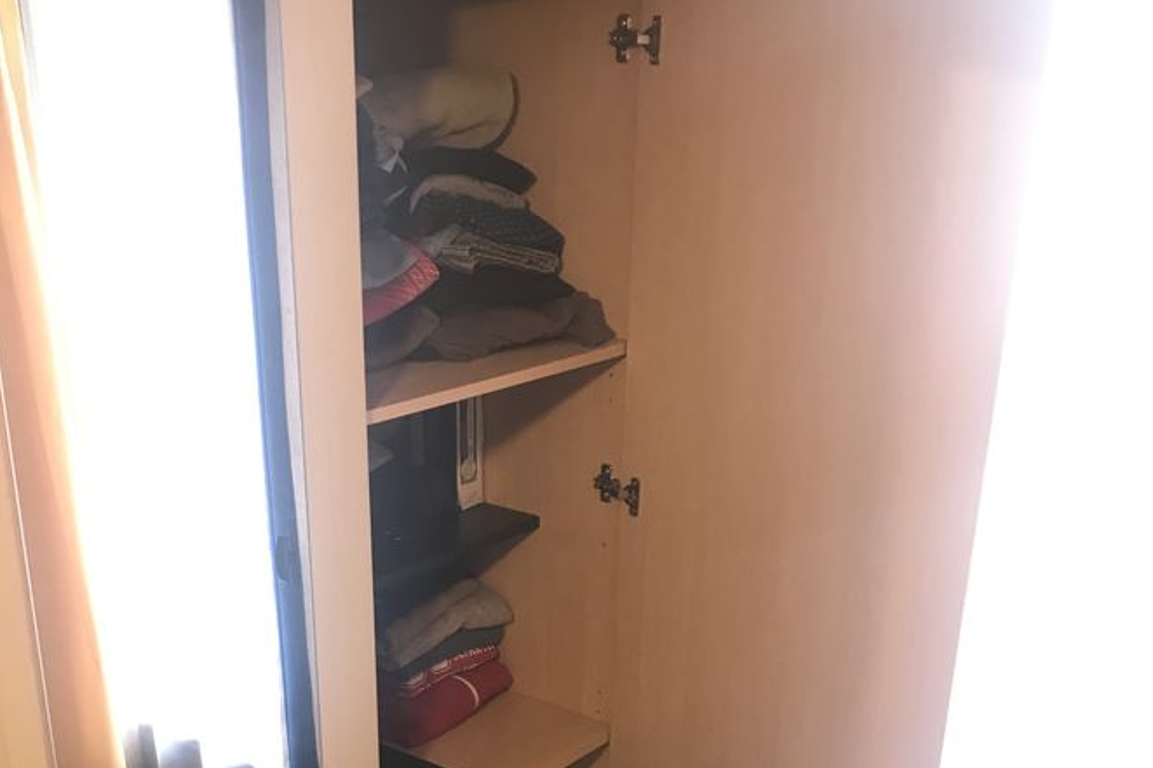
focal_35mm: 44
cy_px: 711
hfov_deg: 44.5
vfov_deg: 29.1
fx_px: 1409
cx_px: 524
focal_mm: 3.99
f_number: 1.8
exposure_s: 1/17
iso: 64
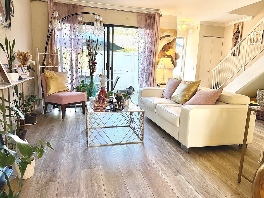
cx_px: 135
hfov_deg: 67.3
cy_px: 96
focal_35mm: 26
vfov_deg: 53.1
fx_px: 198
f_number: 1.78
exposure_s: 1/187
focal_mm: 6.76
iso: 200
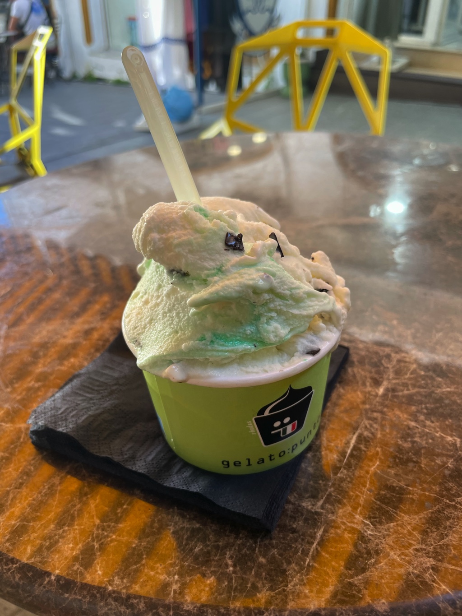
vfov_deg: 67.3
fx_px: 463
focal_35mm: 26
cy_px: 308
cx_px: 231
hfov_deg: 53.1
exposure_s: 1/100
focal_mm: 4.2
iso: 40
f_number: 1.6
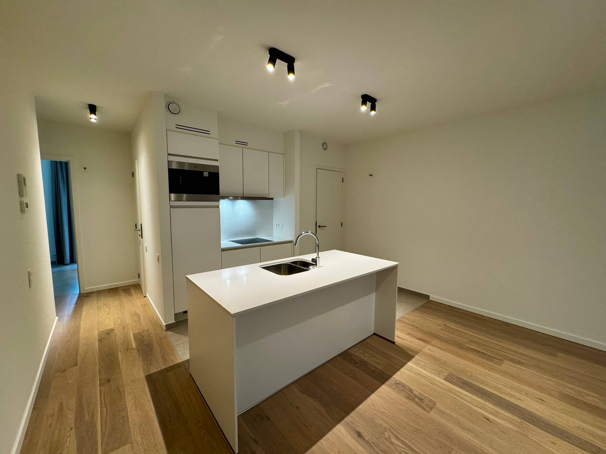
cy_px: 227
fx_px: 245
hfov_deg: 102.1
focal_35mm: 14
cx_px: 303
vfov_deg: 85.7
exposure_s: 1/100
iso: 250
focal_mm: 2.22
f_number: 2.2
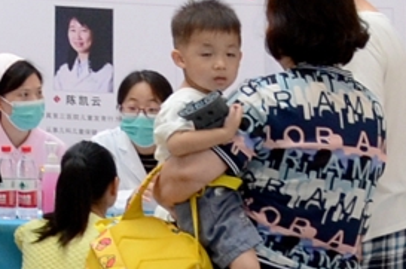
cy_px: -354
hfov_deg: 10.2
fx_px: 2004
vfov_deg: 7.3
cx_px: -535
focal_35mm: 178
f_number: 3.5
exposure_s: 1/125
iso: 640
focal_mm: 18
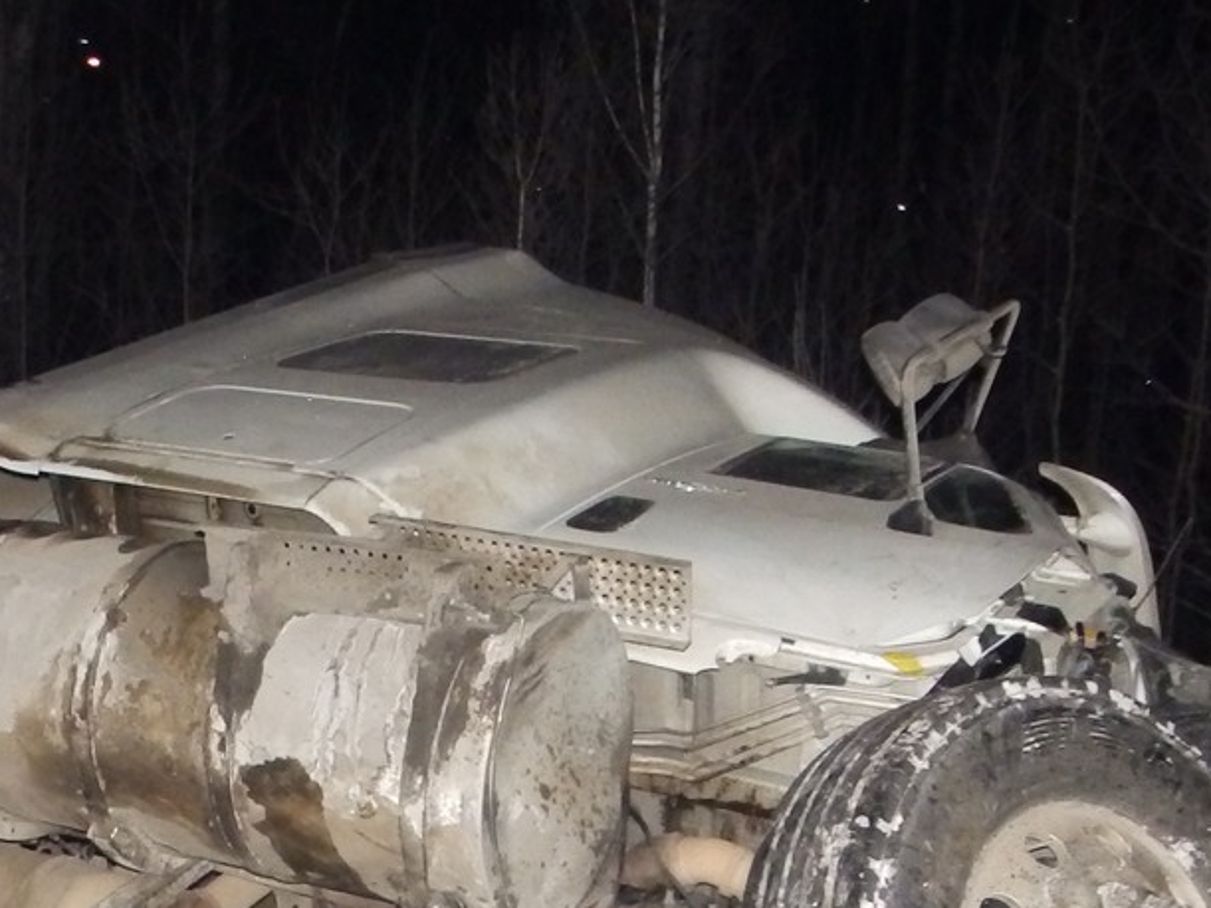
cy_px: 697
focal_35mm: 54
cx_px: 426
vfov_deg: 26.6
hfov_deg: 35.3
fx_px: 1889
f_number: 3.4
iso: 800
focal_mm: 4
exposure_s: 1/30
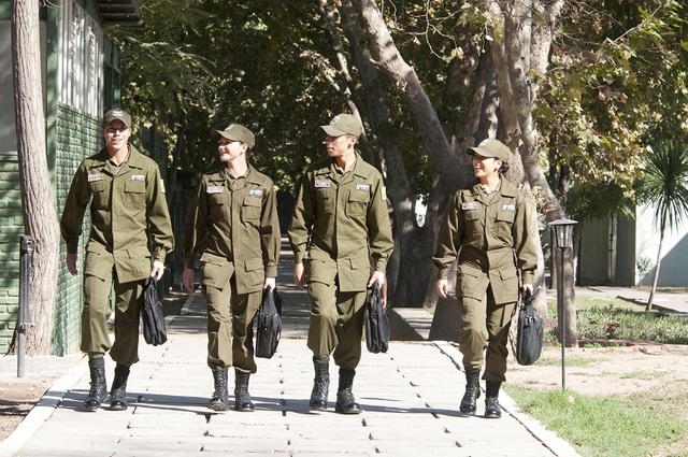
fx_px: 3006
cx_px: 344
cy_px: 228
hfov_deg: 13.1
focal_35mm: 158
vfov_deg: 8.7
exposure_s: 1/200
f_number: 9
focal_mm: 105
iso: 400
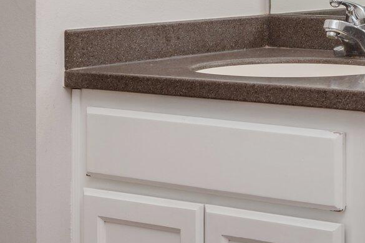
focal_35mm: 105
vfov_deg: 12.7
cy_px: -46
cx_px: 569
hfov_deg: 17.3
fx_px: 1065
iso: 400
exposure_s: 1/60
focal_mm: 30
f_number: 9
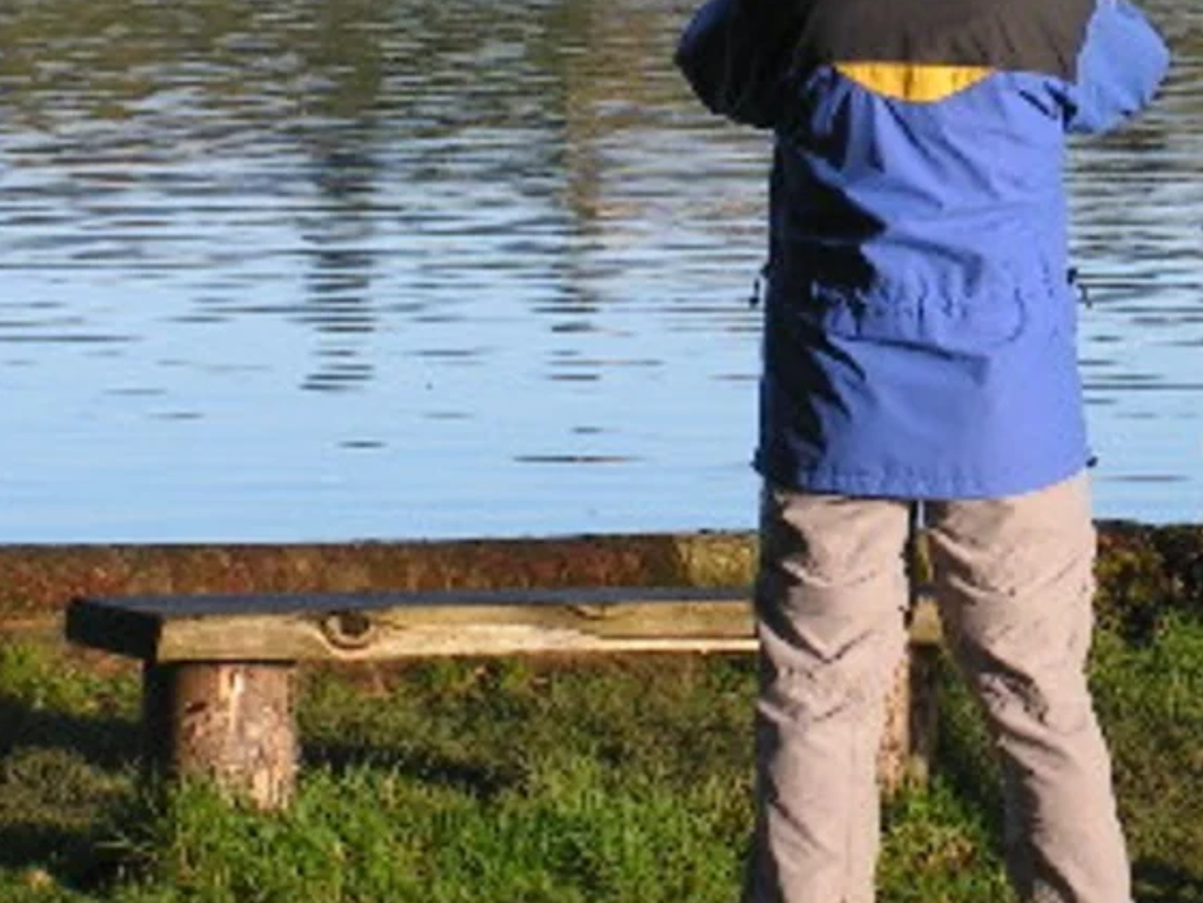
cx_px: 1169
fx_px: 9352
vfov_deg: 5.5
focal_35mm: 269
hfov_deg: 7.3
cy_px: -73
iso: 50
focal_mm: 17.5
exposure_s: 1/200
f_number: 5
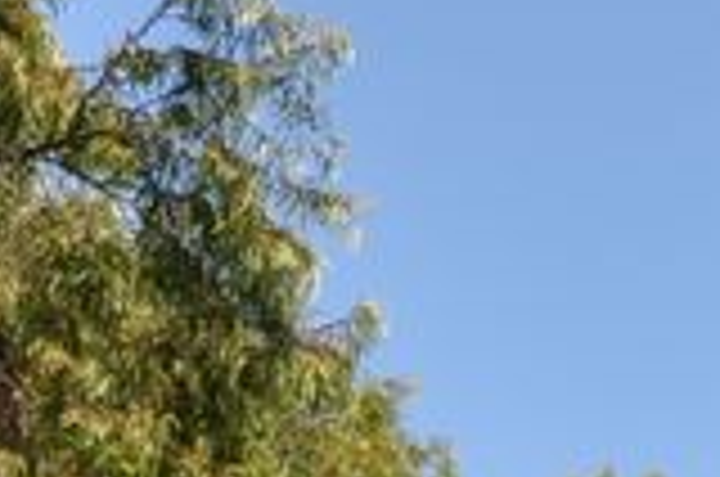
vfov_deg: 6.0
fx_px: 4212
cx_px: 2151
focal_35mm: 211
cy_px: 1472
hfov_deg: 8.3
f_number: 10
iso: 200
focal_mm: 22
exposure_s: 1/200
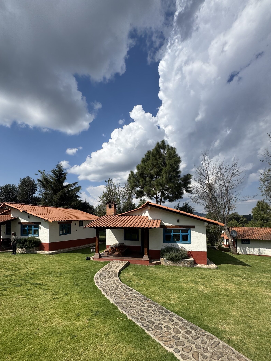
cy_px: 214
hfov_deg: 74.7
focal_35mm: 17
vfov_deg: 90.0
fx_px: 177
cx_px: 128
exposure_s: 1/2985
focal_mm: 2.22
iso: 50
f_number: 2.2
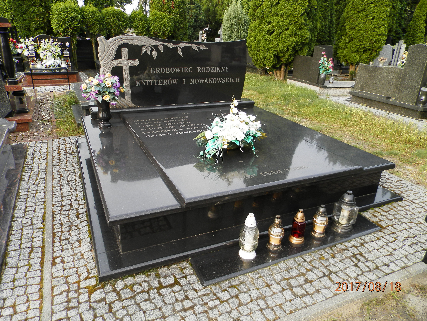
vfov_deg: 54.9
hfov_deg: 69.4
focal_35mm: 25
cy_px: 160
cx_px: 214
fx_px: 308
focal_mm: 4.5
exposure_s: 1/125
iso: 80
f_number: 3.1
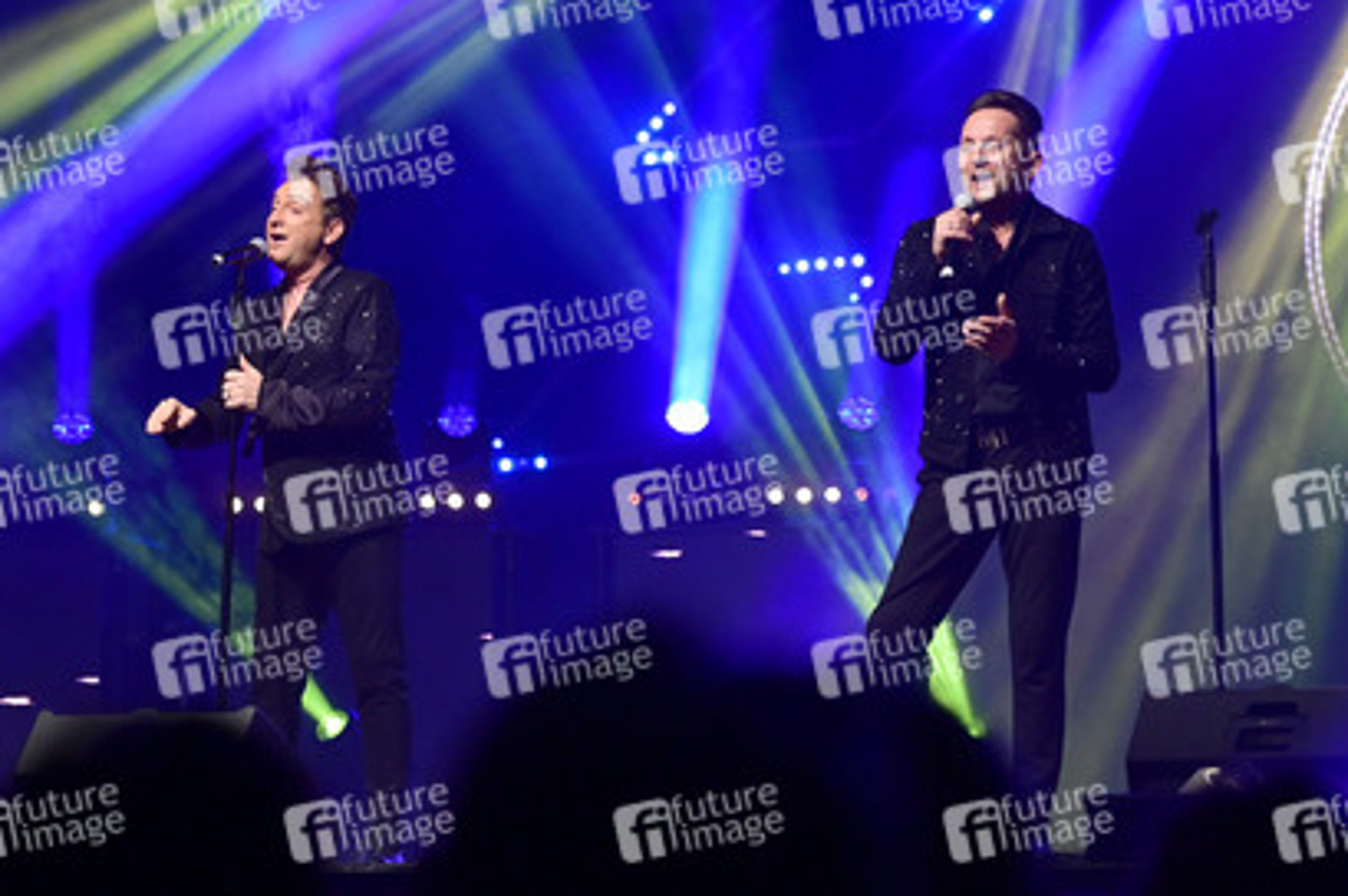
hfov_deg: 18.9
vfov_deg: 12.7
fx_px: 4041
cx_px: 611
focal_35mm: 108
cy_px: 412
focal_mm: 98
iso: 4000
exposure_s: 1/640
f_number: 2.8
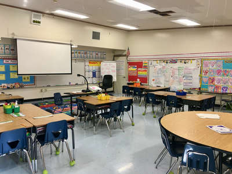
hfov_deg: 61.7
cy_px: 87
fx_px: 194
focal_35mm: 29
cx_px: 116
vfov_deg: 48.2
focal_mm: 4.15
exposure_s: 1/30
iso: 50
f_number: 2.2
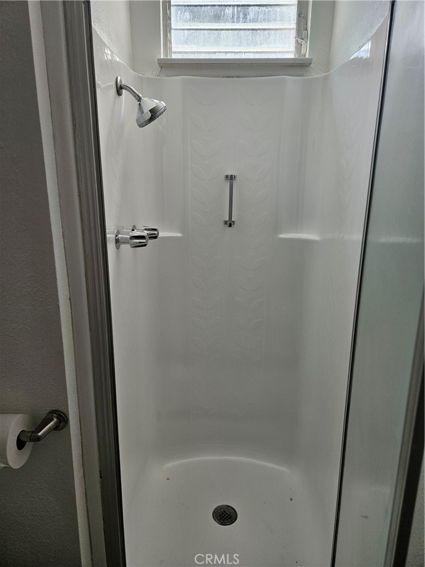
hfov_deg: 58.9
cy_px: 284
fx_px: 377
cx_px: 212
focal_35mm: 23
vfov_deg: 73.9
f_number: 1.8
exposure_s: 1/120
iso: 100
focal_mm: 5.4
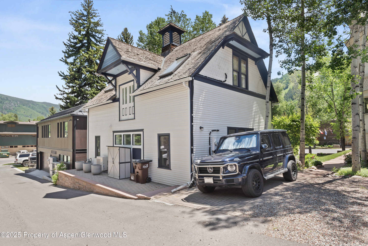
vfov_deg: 62.0
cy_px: 123
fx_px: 204
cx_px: 184
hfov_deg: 84.0
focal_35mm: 20
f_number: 8
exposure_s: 1/80
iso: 250
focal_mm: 20
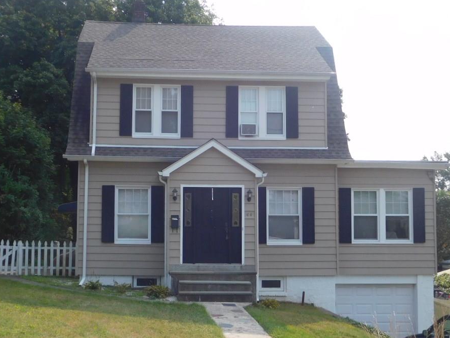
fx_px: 585
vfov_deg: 32.2
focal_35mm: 45
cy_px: 189
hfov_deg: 41.9
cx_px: 180
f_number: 3.4
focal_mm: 4.5
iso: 125
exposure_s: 1/800
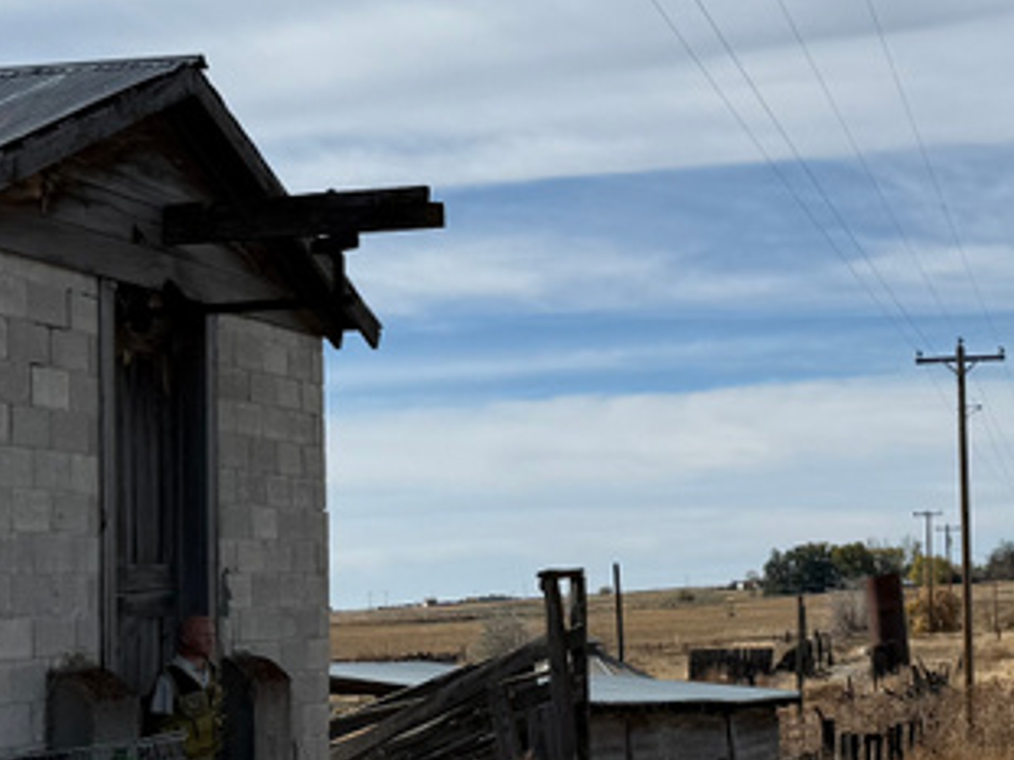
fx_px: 2313
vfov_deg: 18.6
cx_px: 841
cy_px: 356
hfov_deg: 24.3
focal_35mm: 79
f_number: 1.78
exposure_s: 1/10309
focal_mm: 6.76
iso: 80
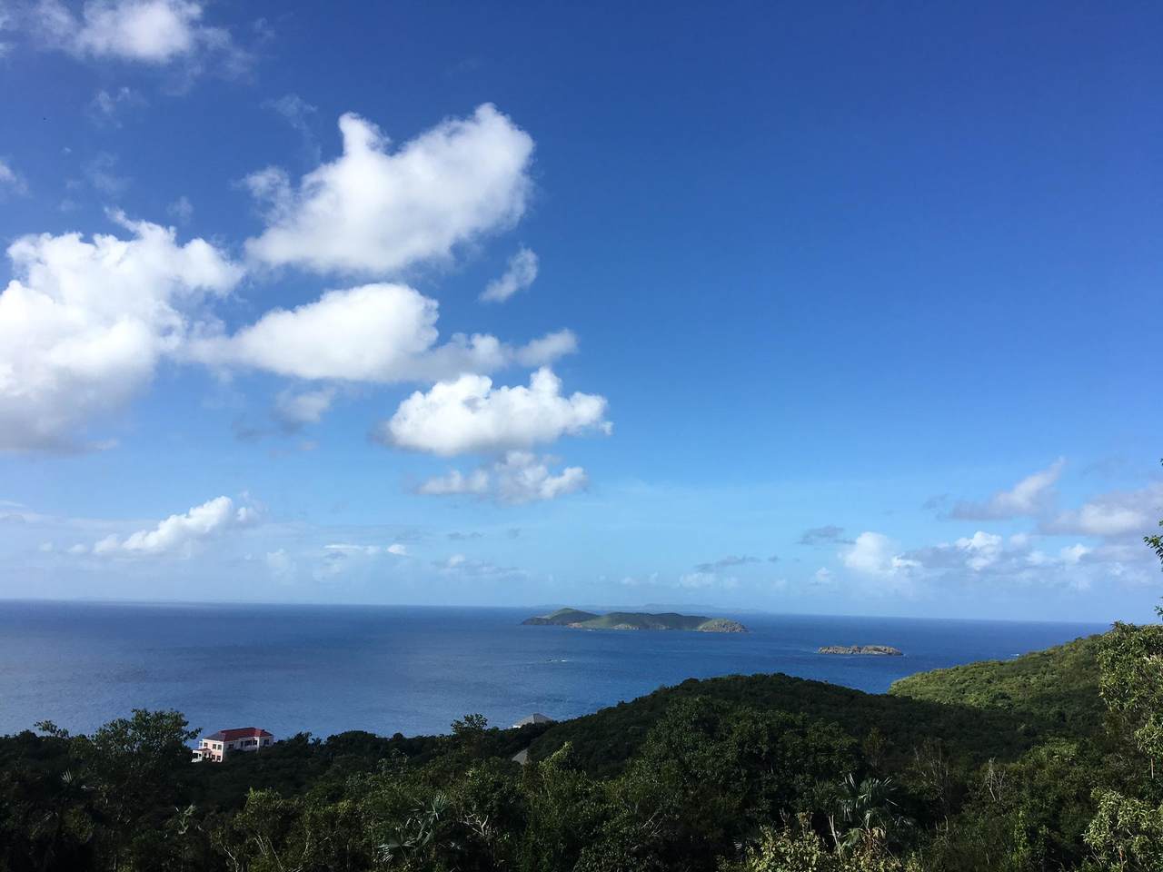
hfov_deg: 61.7
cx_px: 582
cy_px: 436
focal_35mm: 29
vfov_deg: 48.2
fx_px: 974
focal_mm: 4.15
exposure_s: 1/1923
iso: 25
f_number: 2.2
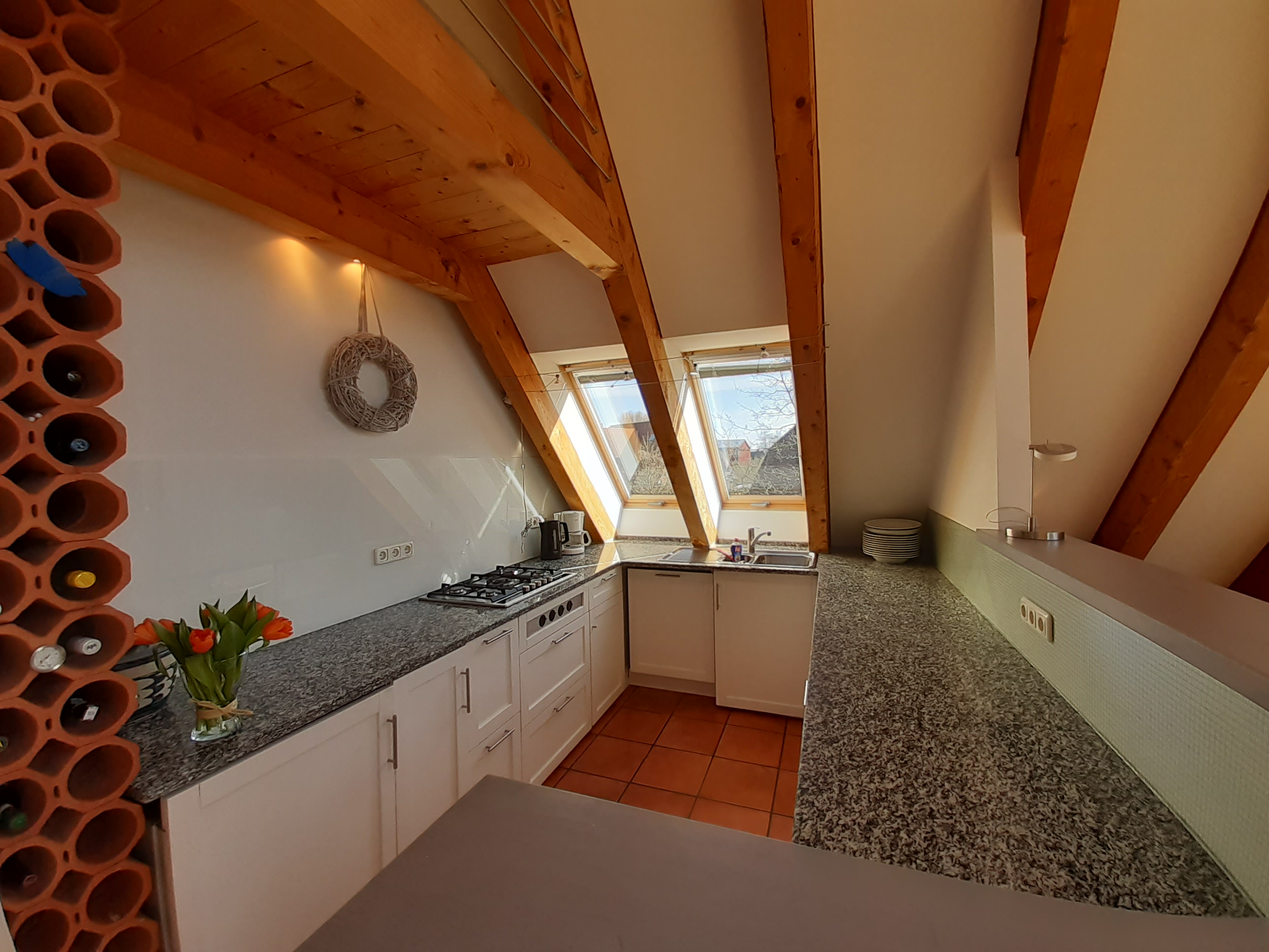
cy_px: 476
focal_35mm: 13
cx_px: 634
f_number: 2.2
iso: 40
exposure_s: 1/169
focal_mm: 1.13
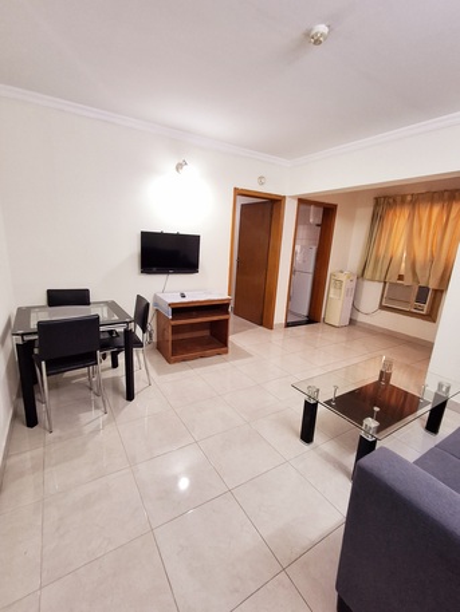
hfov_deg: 78.1
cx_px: 230
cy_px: 306
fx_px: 283
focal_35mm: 16
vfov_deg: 94.5
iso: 125
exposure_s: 1/40
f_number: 2.2
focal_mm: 1.64
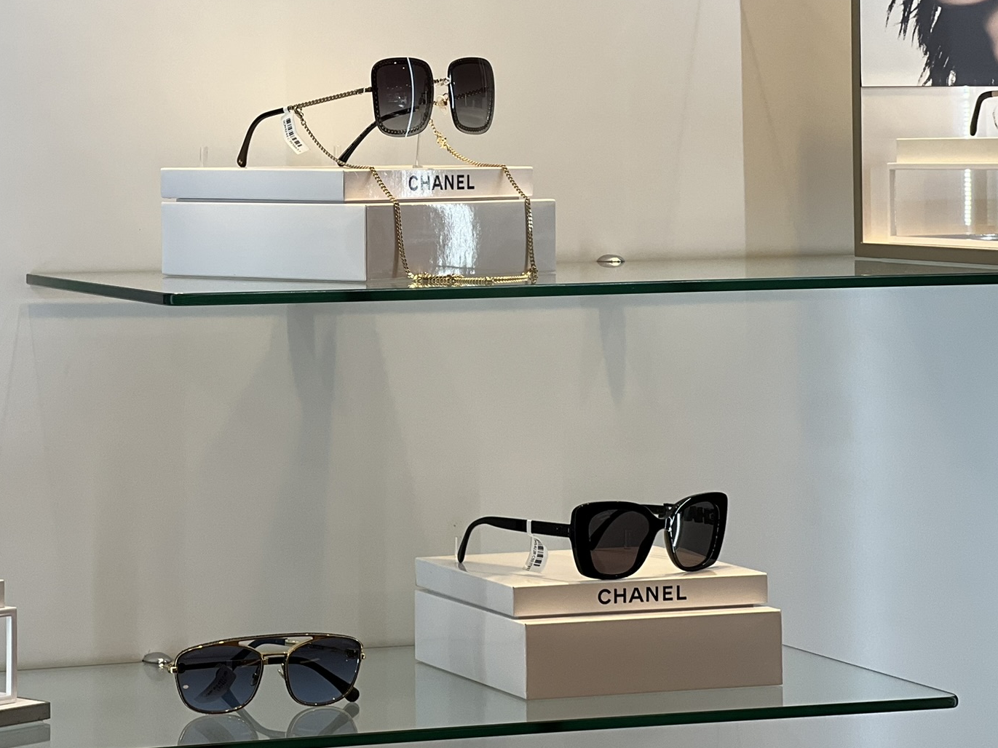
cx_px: 371
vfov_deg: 12.8
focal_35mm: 115
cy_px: 199
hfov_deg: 17.1
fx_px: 3315
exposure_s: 1/120
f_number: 2.8
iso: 64
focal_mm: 9
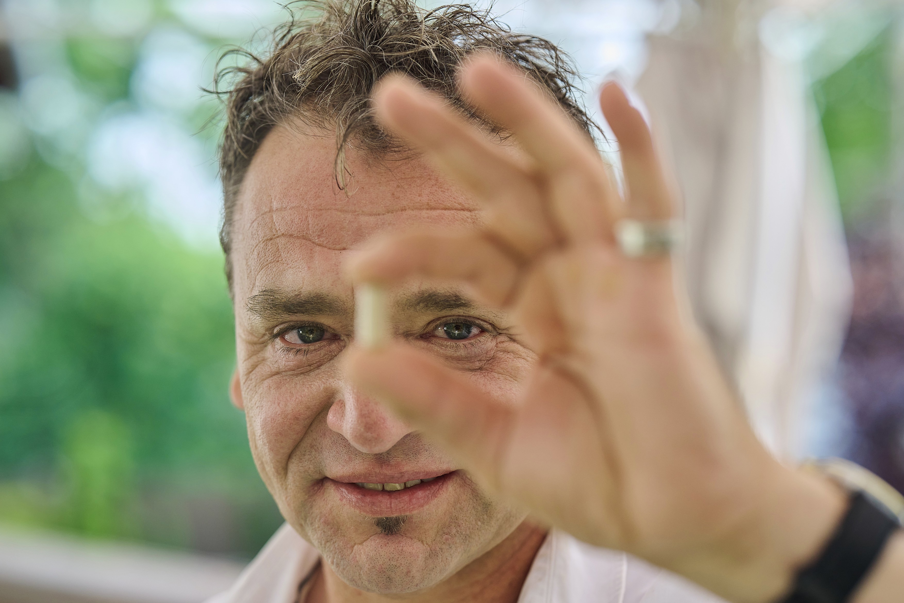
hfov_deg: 23.9
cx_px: 452
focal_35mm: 85
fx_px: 2134
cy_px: 302
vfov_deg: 16.1
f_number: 3.5
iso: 560
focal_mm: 85
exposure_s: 1/800
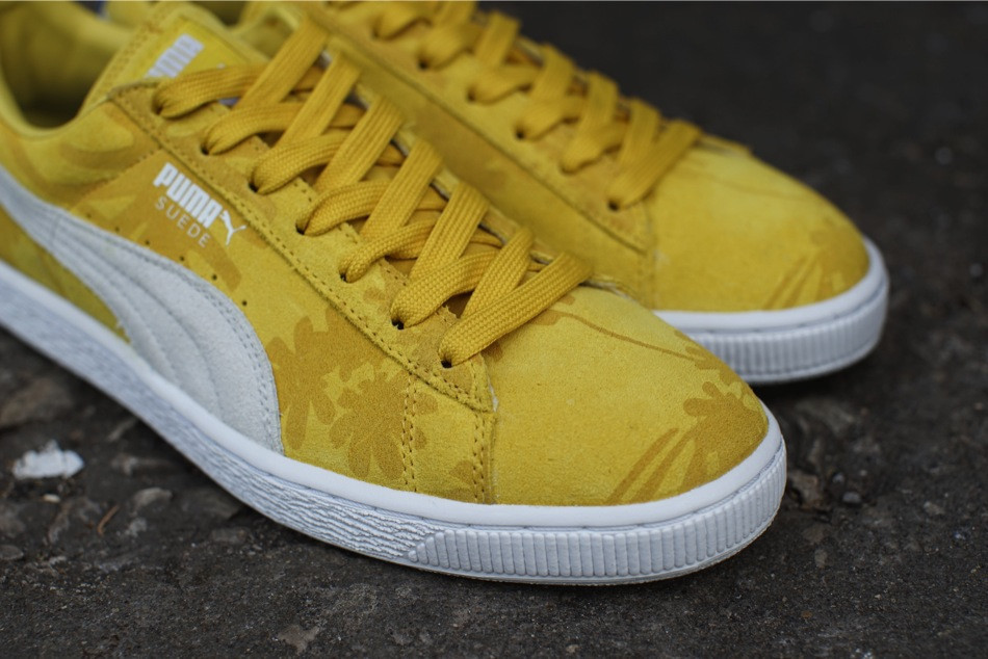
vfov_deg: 27.0
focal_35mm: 50
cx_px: 494
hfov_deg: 39.6
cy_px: 330
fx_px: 1373
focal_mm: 50
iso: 320
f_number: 5
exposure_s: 1/640
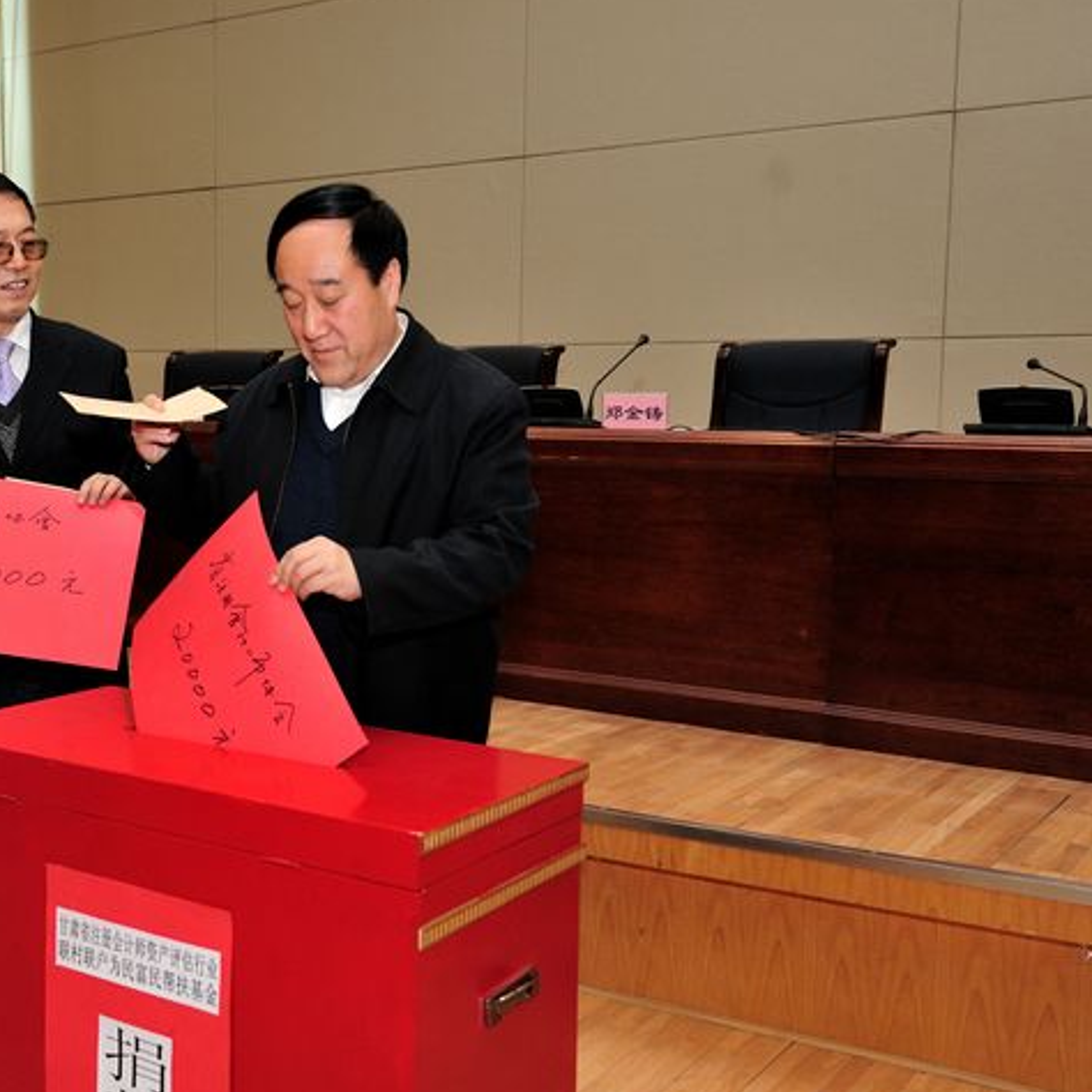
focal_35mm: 43
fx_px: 1535
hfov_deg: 38.2
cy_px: 523
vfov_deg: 39.2
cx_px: 283
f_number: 4
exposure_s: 1/125
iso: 400
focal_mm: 30
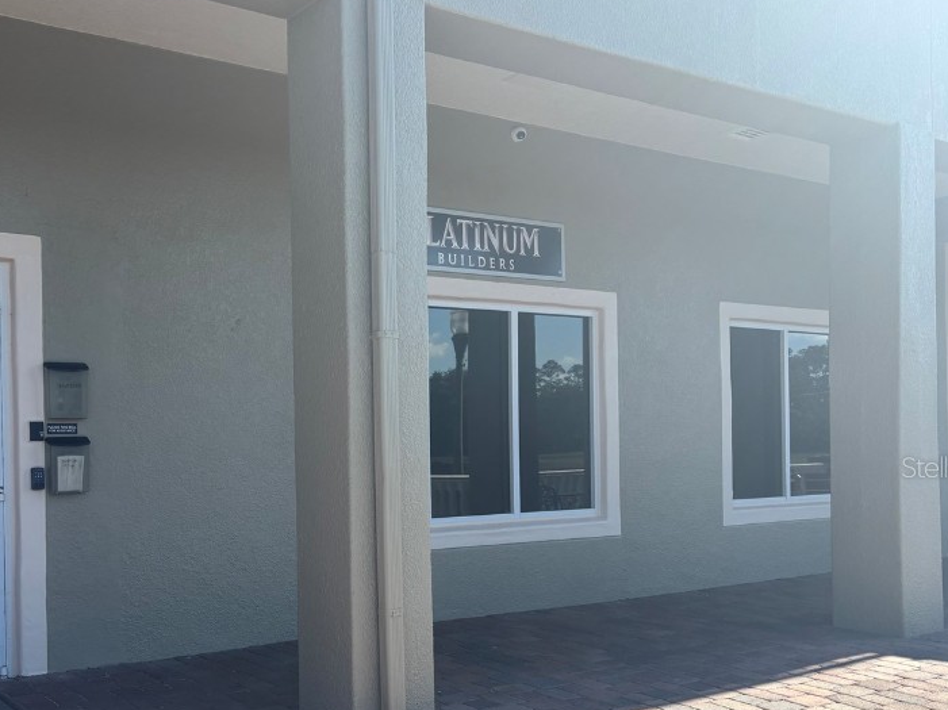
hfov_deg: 48.4
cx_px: 337
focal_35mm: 38
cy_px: 467
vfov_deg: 37.3
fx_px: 1040
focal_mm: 5.96
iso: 50
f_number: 1.6
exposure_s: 1/1667
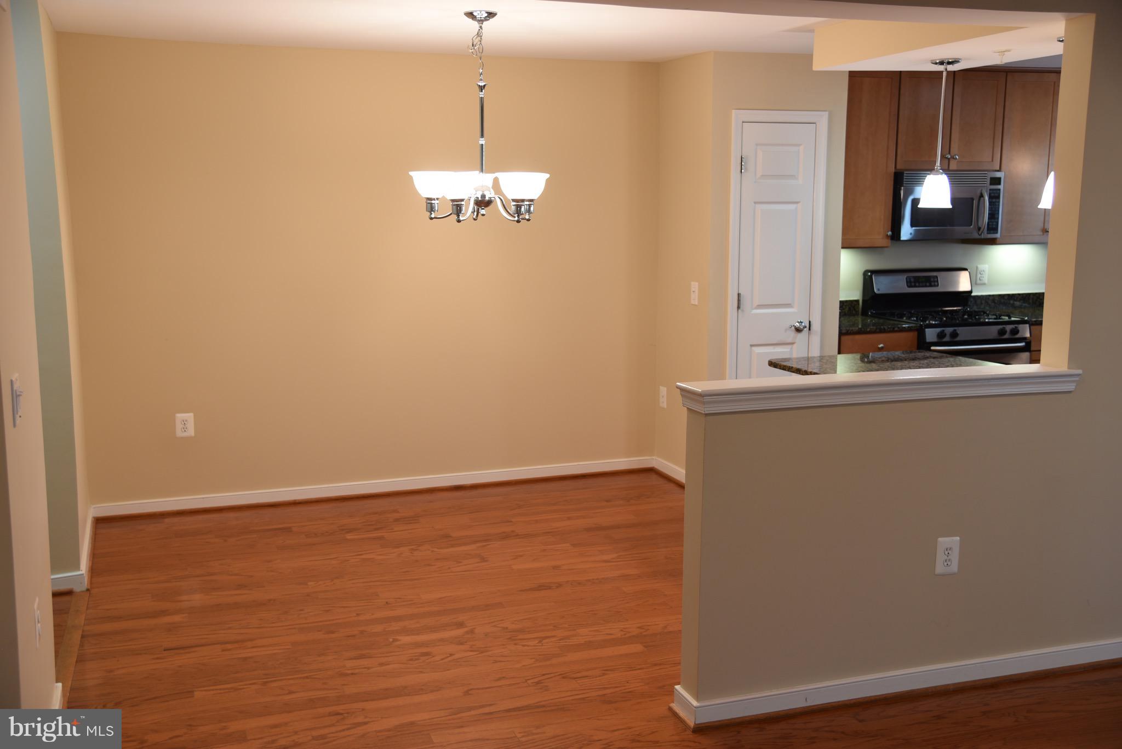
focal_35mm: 38
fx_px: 1185
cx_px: 561
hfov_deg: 50.7
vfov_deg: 35.1
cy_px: 374
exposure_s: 1/15
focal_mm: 38
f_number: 4
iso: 250
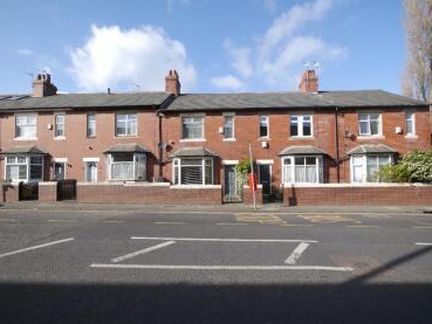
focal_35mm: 16
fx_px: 200
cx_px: 214
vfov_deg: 78.1
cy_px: 169
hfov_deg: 94.5
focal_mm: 7
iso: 160
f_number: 4
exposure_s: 1/800
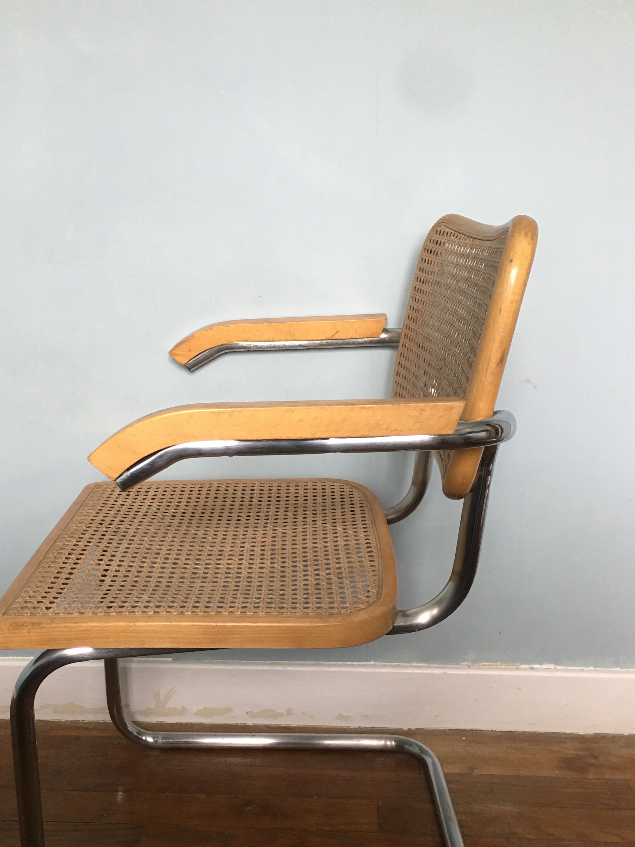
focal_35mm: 36
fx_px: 881
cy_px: 477
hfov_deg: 39.4
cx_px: 247
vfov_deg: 51.2
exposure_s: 1/17
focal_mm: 4.15
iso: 64
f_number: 2.2
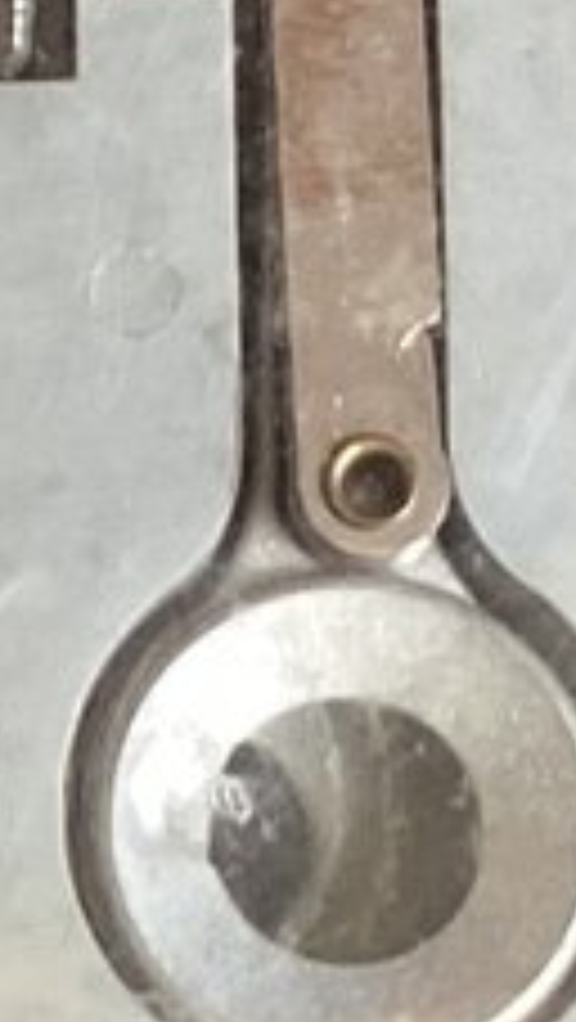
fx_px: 6098
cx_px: -137
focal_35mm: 225
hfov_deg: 5.4
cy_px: 880
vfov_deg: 9.5
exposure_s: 1/50
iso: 100
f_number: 2.4
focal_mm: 3.3
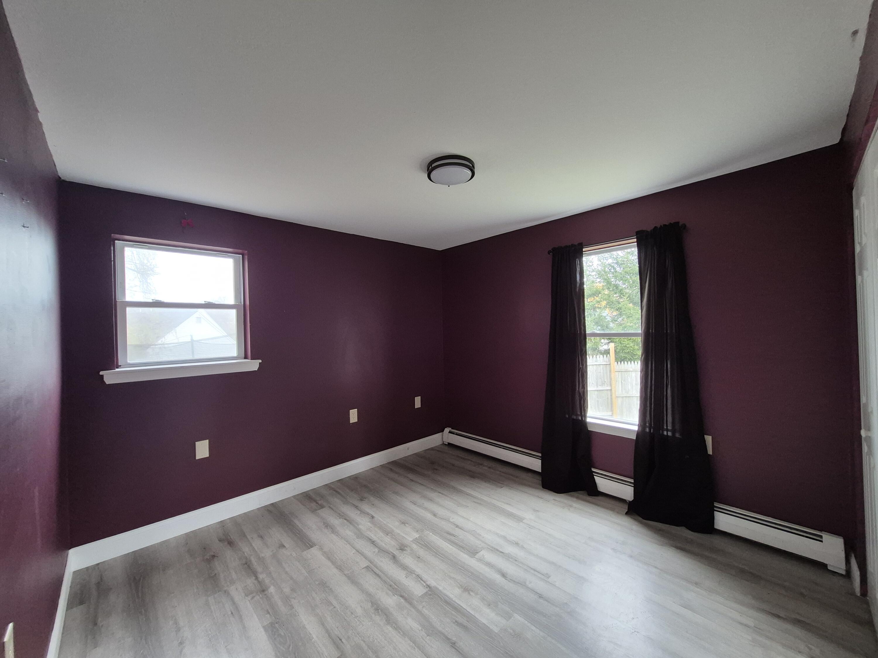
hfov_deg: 106.2
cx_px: 439
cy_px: 329
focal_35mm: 13
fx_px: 330
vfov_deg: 89.9
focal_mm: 1.74
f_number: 2.2
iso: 320
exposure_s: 1/60
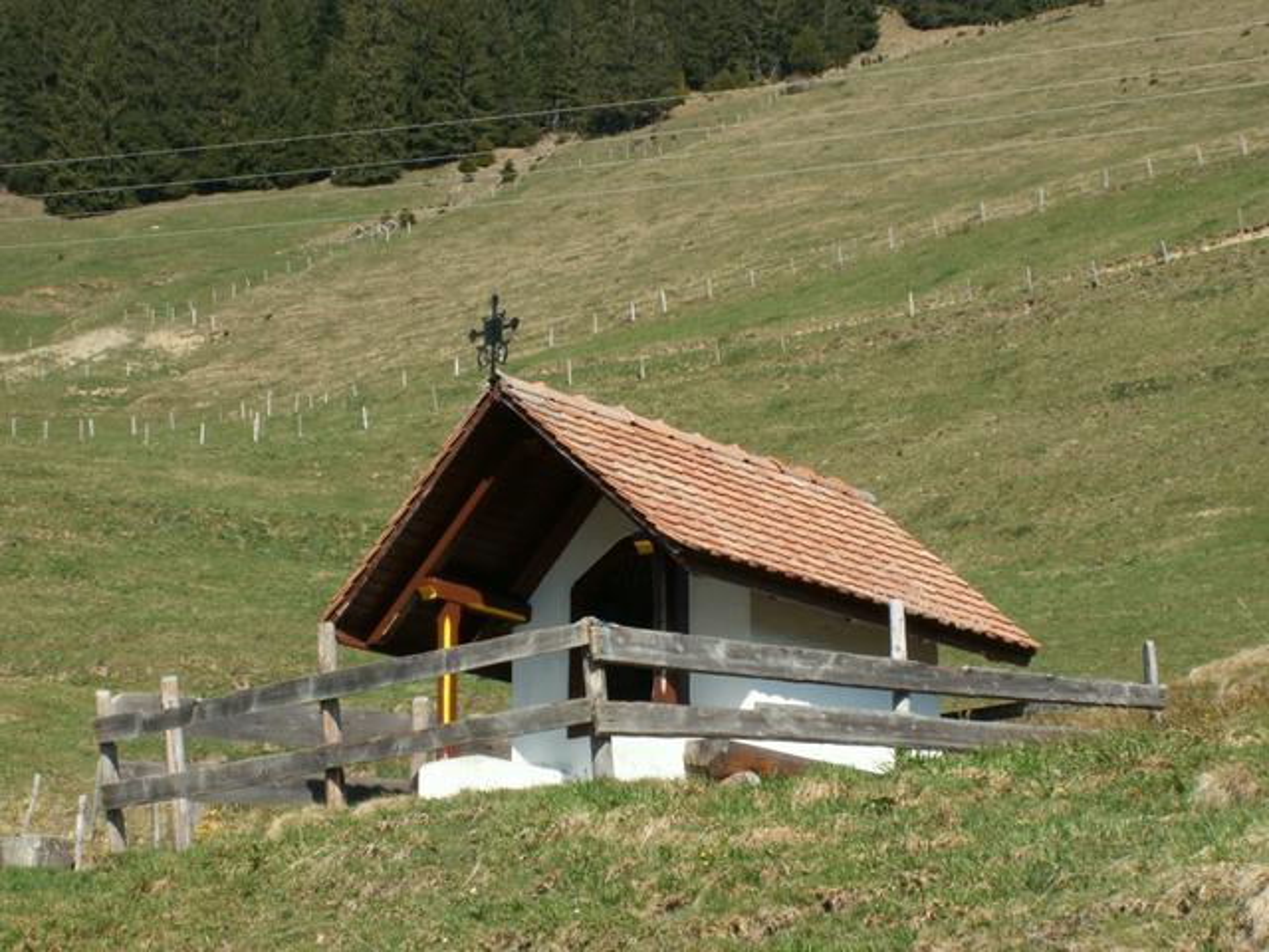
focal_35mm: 90
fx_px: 3299
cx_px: 634
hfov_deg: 21.8
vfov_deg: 16.4
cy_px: 476
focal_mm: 15.09
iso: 50
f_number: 8
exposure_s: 1/125
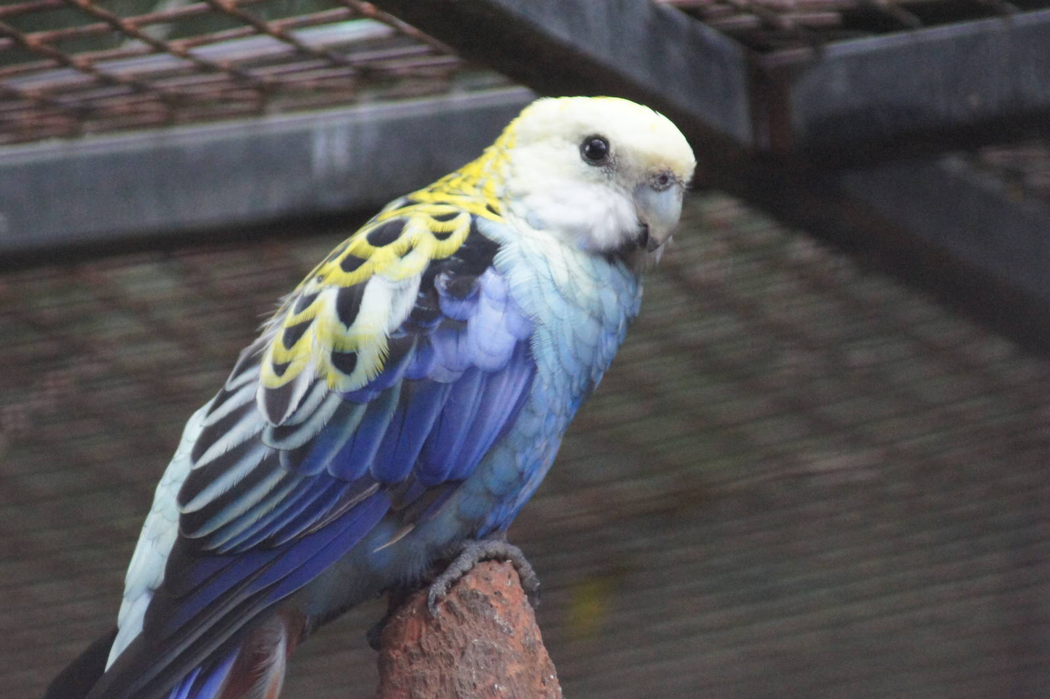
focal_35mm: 450
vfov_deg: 3.1
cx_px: 525
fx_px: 13118
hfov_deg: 4.6
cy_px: 350
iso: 3200
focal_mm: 300
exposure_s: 1/500
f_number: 5.6
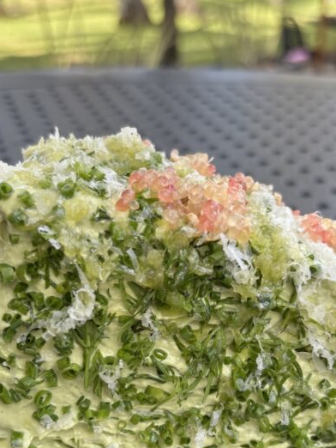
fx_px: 660
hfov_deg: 28.6
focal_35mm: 51
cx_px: 181
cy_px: 321
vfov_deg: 36.8
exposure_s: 1/337
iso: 50
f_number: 1.6
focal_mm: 5.96
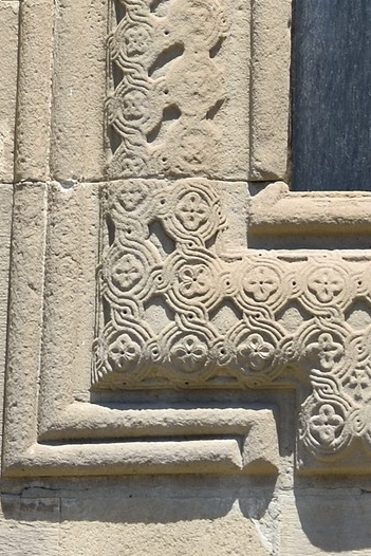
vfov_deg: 7.0
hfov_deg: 4.8
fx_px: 4371
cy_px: -592
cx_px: 571
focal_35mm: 283
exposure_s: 1/800
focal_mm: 62
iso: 200
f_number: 6.3
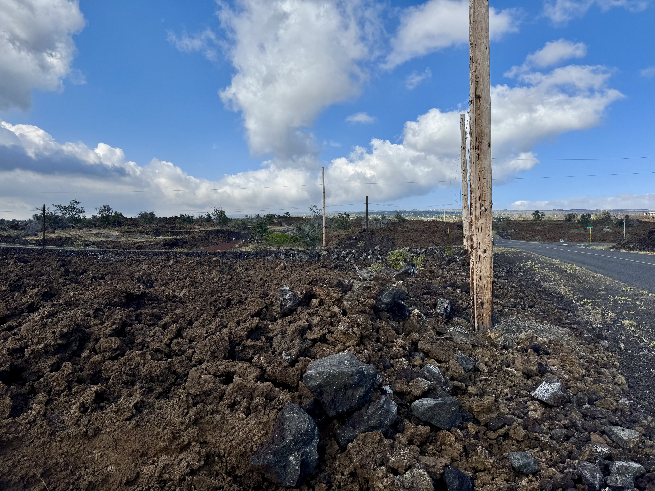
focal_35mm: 24
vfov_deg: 56.8
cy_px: 246
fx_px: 454
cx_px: 328
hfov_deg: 71.6
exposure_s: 1/7937
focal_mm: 6.76
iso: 80
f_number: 1.78
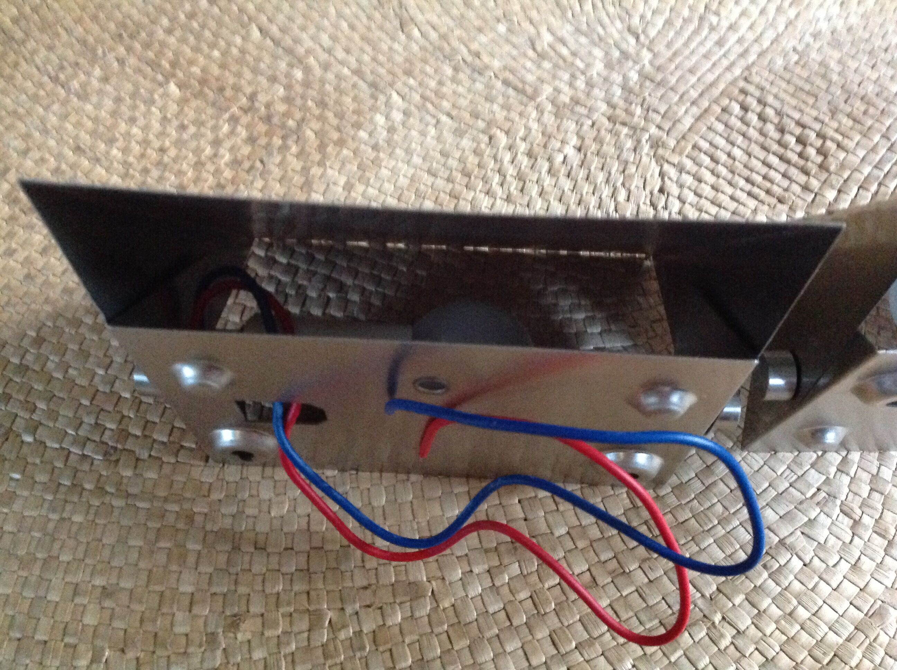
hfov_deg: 52.7
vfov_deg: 40.6
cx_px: 448
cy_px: 335
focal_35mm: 35
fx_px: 906
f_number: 2.4
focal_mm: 4.28
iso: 800
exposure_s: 1/15
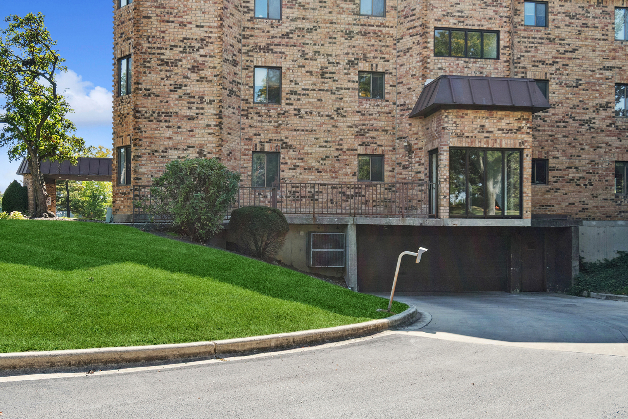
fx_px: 576
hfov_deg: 57.2
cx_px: 314
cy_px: 210
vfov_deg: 40.0
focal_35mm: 33
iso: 250
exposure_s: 1/250
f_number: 8
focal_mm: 22
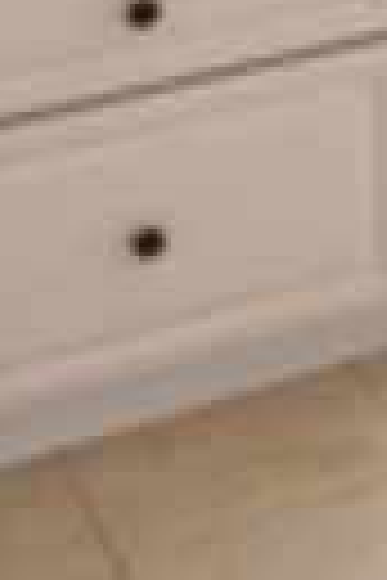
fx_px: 2402
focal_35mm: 149
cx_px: 1616
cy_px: -742
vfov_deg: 11.7
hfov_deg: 6.8
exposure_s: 1/250
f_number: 3.5
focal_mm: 10
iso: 800
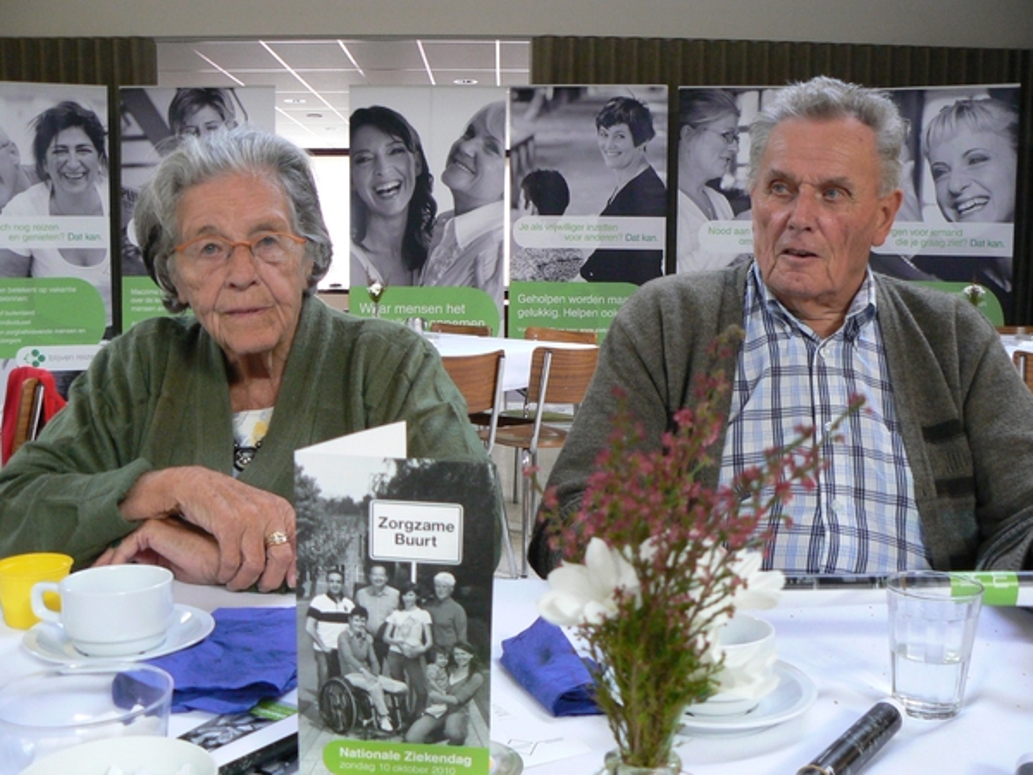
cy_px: 388
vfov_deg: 39.7
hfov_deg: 51.4
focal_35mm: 36
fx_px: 1074
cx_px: 516
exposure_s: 1/25
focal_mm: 6
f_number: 2.8
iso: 200
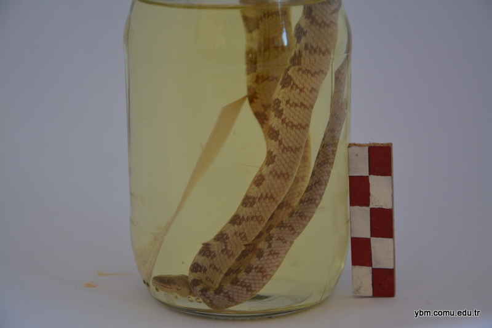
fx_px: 1435
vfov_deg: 13.1
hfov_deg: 19.4
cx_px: 246
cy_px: 164
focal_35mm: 105
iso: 400
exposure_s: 1/50
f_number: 5.3
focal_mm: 70
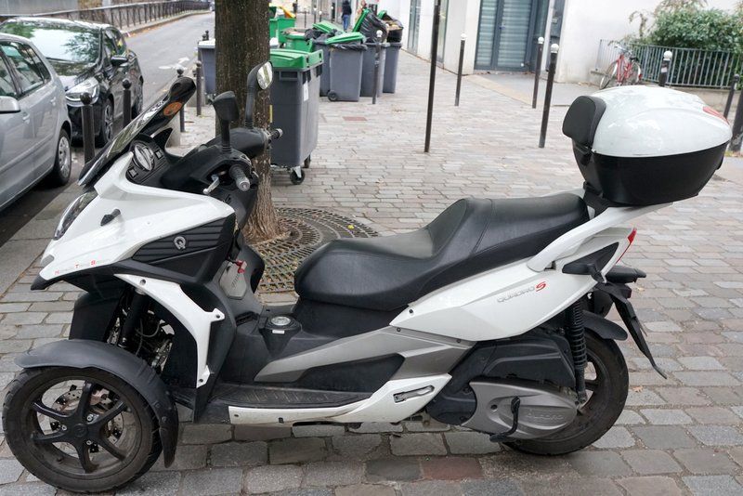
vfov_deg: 36.9
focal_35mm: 36
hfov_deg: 53.1
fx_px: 743
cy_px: 248
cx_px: 372
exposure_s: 1/160
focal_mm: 24
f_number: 4
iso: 1000
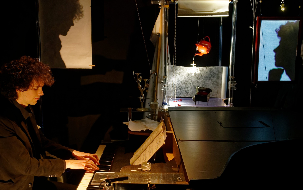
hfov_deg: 55.3
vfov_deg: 36.3
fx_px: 289
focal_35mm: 35
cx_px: 153
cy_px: 91
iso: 6400
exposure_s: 1/60
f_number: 4.5
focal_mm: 23
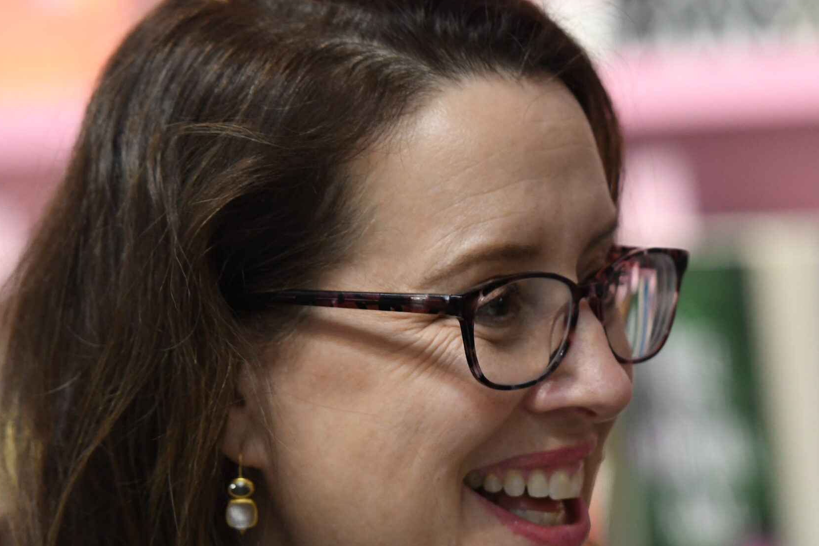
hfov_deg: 5.4
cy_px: 344
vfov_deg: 3.6
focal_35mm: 384
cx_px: 519
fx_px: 8731
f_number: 2.8
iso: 2200
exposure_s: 1/250
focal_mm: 165
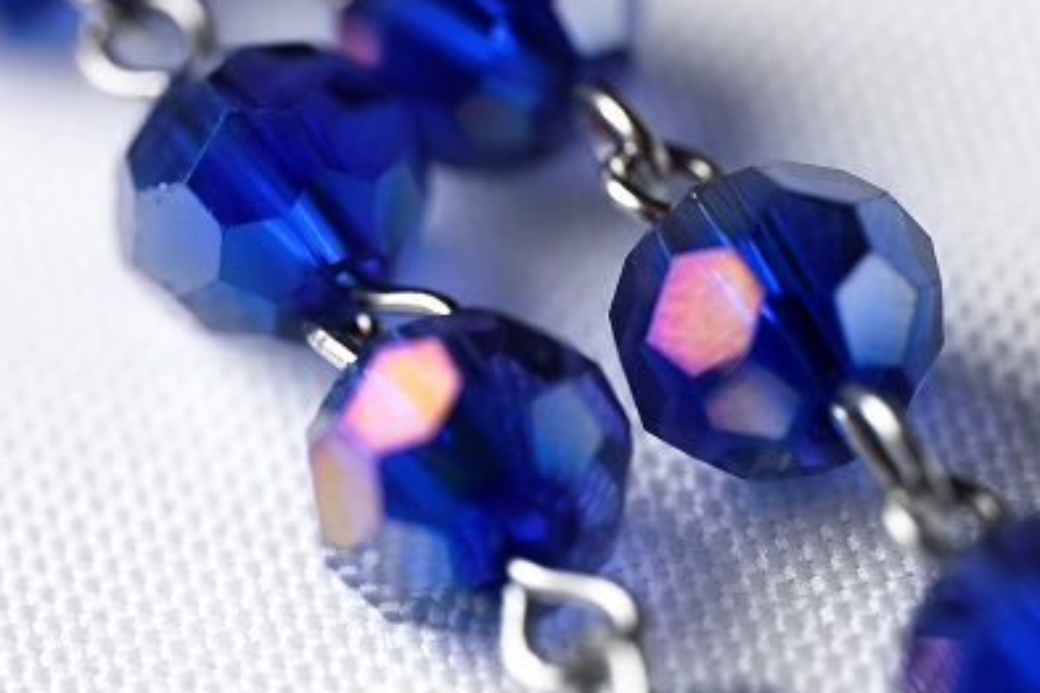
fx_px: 7713
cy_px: 238
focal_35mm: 267
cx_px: 188
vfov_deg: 5.1
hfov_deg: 7.7
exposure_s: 1/100
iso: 64
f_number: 4
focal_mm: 105
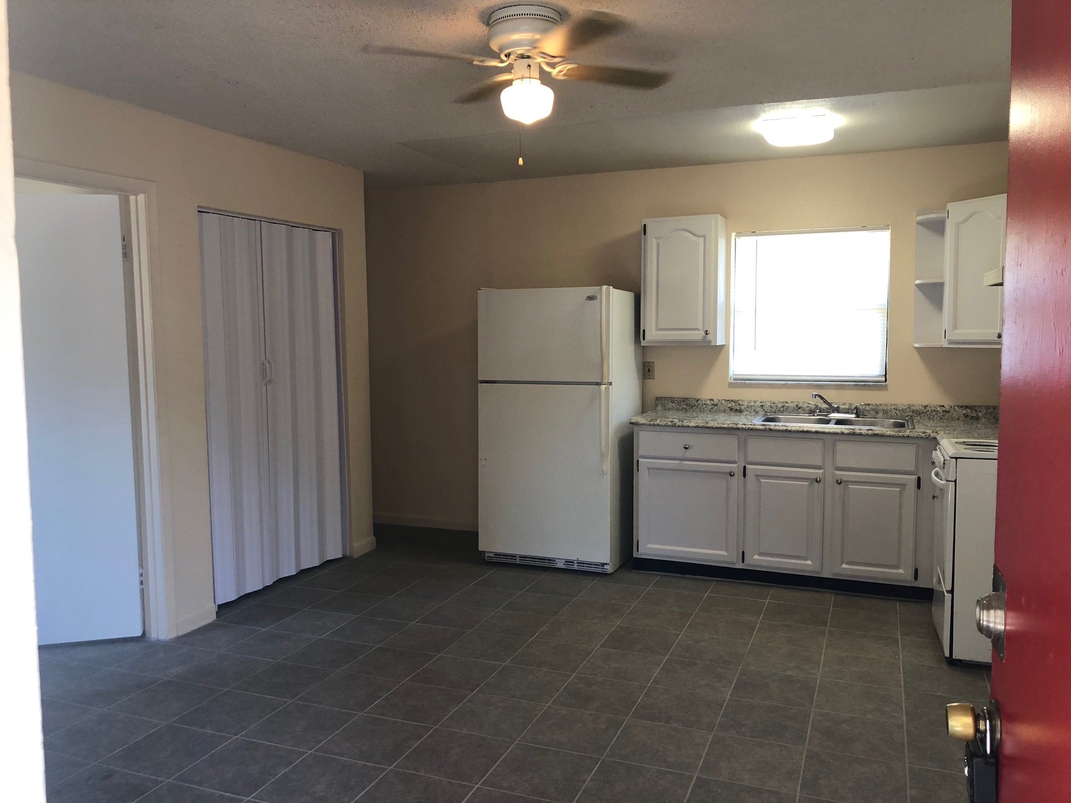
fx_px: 866
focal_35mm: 28
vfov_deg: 49.7
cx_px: 536
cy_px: 402
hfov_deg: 63.4
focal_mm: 3.99
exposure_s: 1/30
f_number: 1.8
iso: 32
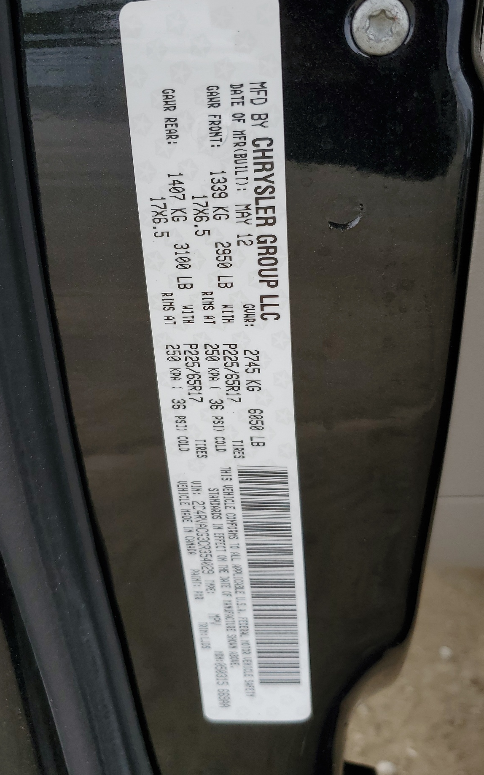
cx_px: 225
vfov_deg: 59.5
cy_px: 339
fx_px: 675
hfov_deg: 39.4
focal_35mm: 32
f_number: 1.5
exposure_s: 1/1111
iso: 50
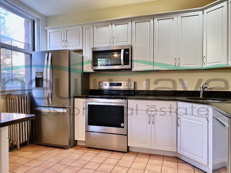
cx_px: 116
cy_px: 86
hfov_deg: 67.3
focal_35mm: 26
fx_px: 174
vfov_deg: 53.1
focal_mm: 4.25
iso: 125
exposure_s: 1/60
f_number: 1.8
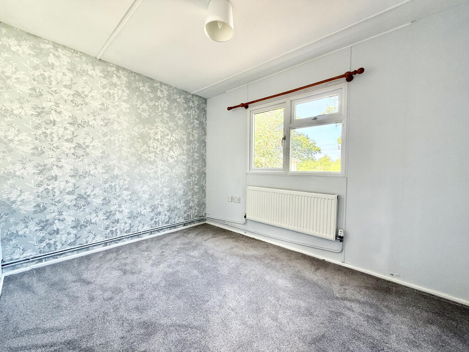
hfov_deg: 102.1
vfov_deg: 85.7
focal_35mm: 14
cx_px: 234
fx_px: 190
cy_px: 176
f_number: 2.2
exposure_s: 1/99
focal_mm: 2.22
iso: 125
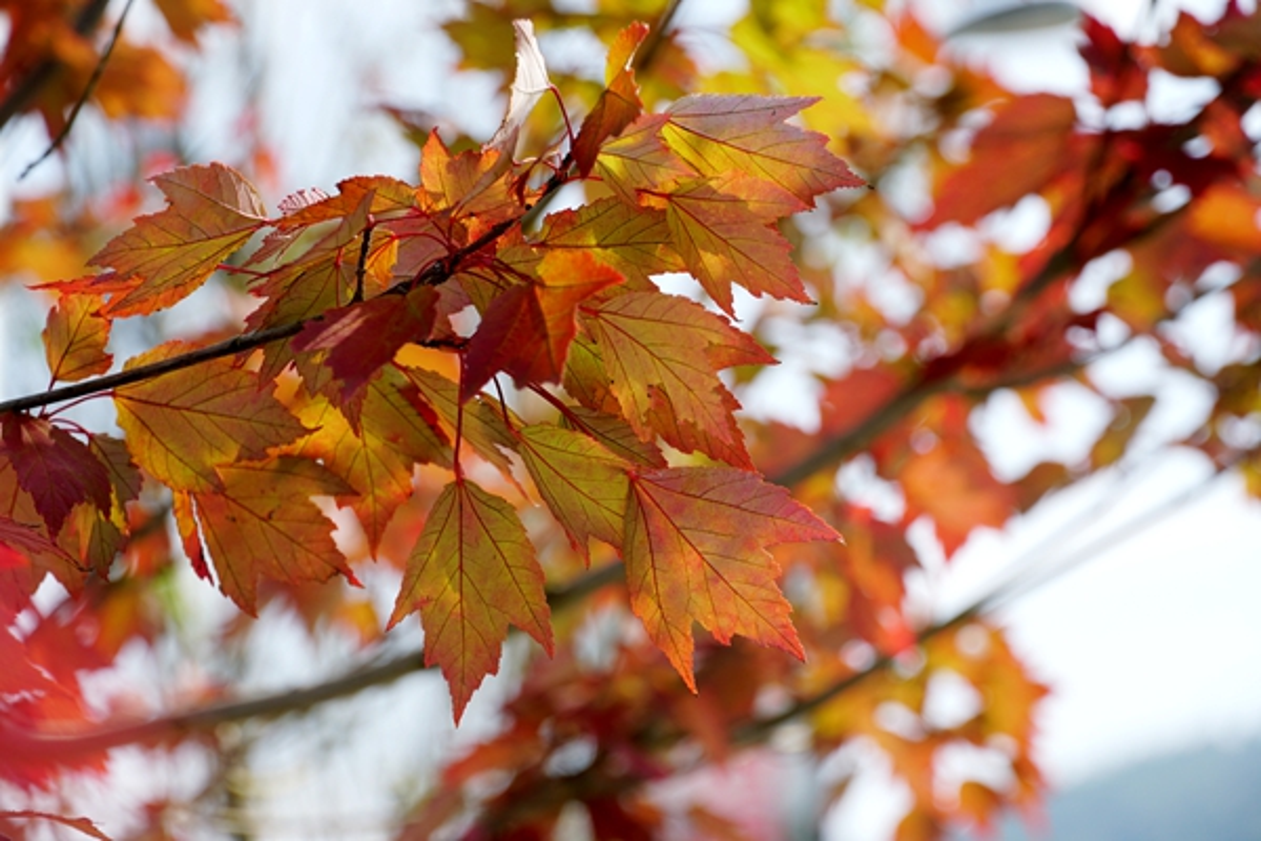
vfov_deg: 11.9
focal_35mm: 116
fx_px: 4045
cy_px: 420
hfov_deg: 17.7
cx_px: 630
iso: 100
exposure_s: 1/320
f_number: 5.6
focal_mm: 77
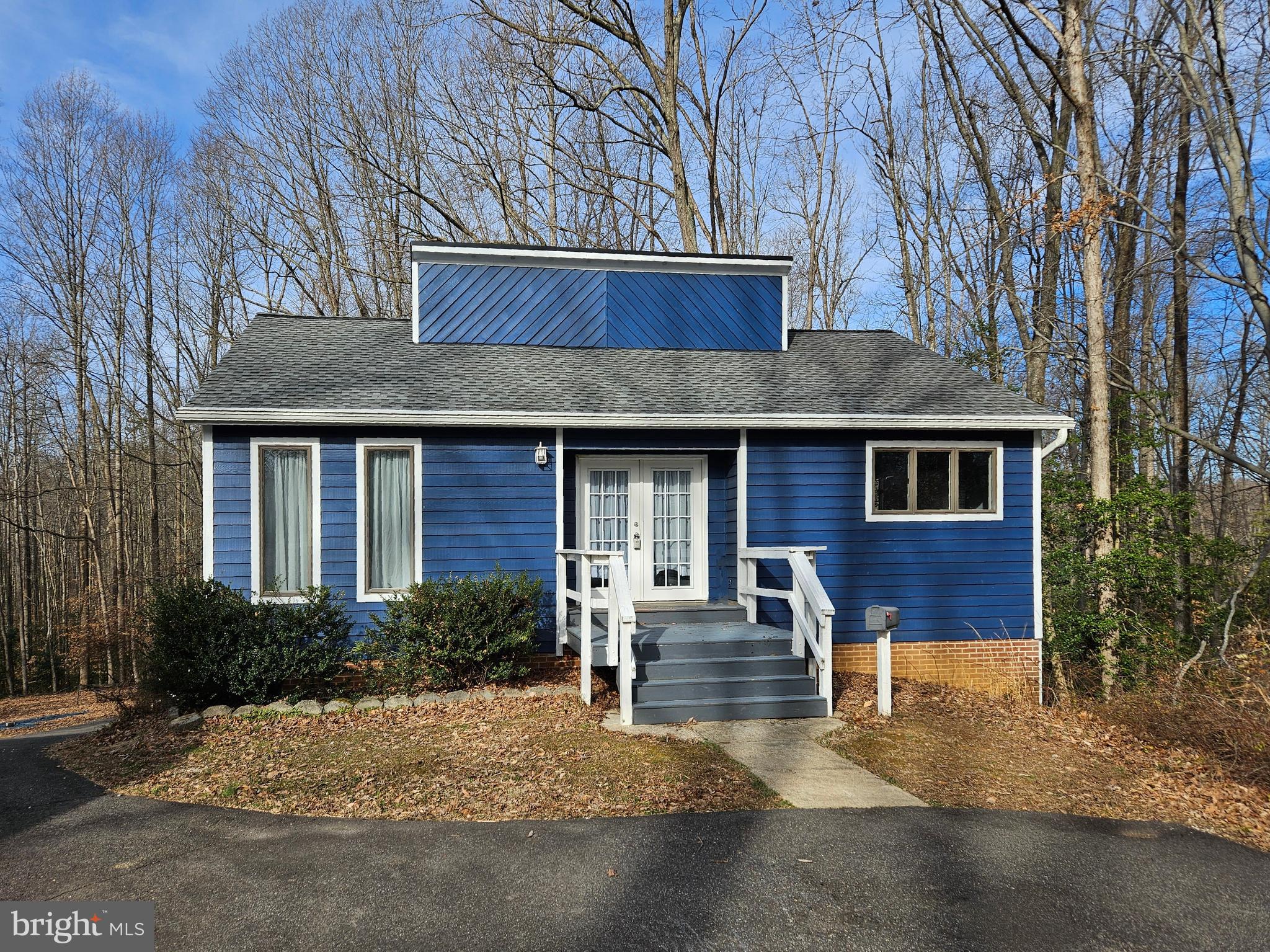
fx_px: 844
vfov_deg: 58.9
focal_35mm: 23
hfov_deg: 73.9
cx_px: 635
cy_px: 476
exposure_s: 1/1654
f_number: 1.8
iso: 32
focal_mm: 5.4
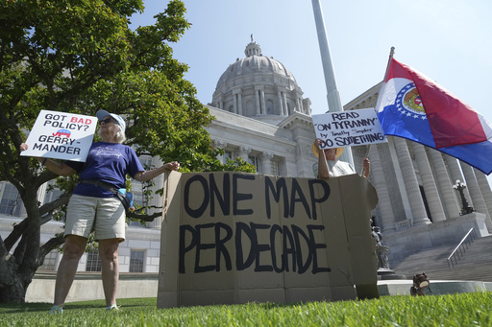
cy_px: 164
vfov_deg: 53.1
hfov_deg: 73.8
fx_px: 328
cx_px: 246
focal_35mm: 24
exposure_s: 1/2500
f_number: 6.3
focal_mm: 24
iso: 800
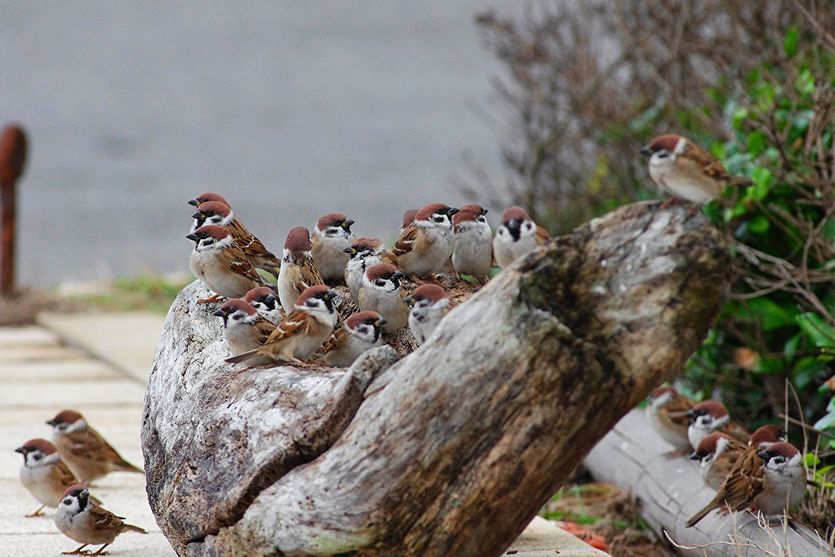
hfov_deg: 2.5
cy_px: 278
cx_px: 418
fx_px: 19482
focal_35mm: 840
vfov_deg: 1.6
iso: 3200
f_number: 8
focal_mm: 560
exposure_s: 1/500
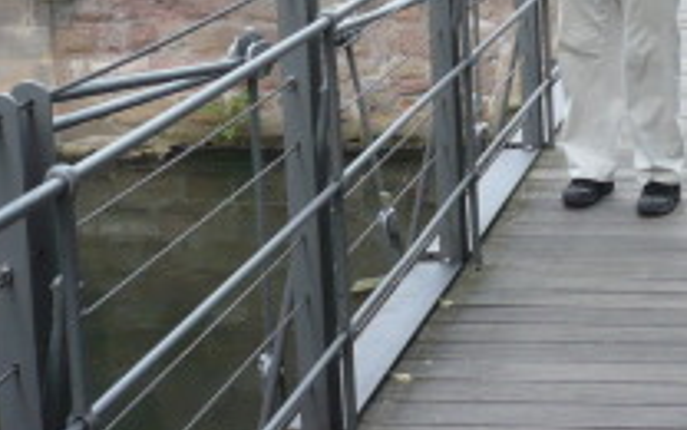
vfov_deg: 14.0
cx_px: 548
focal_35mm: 89
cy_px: -160
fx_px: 1666
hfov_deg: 23.0
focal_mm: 5.8
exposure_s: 1/100
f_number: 2.8
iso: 100
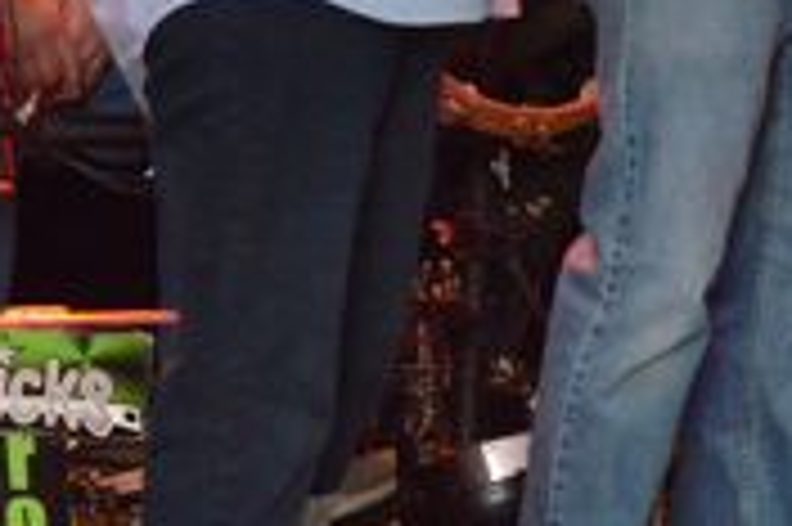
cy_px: -43
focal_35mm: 361
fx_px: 7934
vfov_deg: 3.8
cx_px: 711
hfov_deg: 5.7
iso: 4000
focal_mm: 50
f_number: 4
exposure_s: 1/250
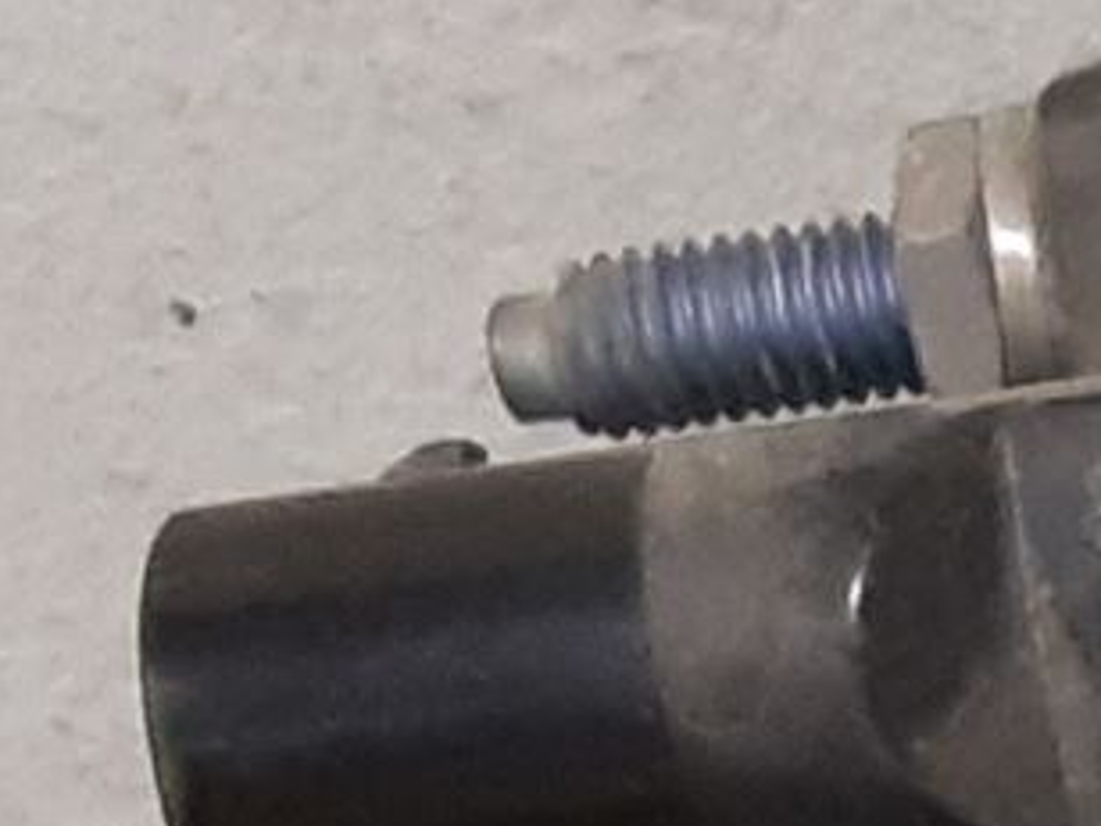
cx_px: 2795
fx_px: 5502
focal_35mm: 173
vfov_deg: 8.3
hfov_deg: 9.8
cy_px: 1366
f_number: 1.7
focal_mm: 3.93
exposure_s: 1/50
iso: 250
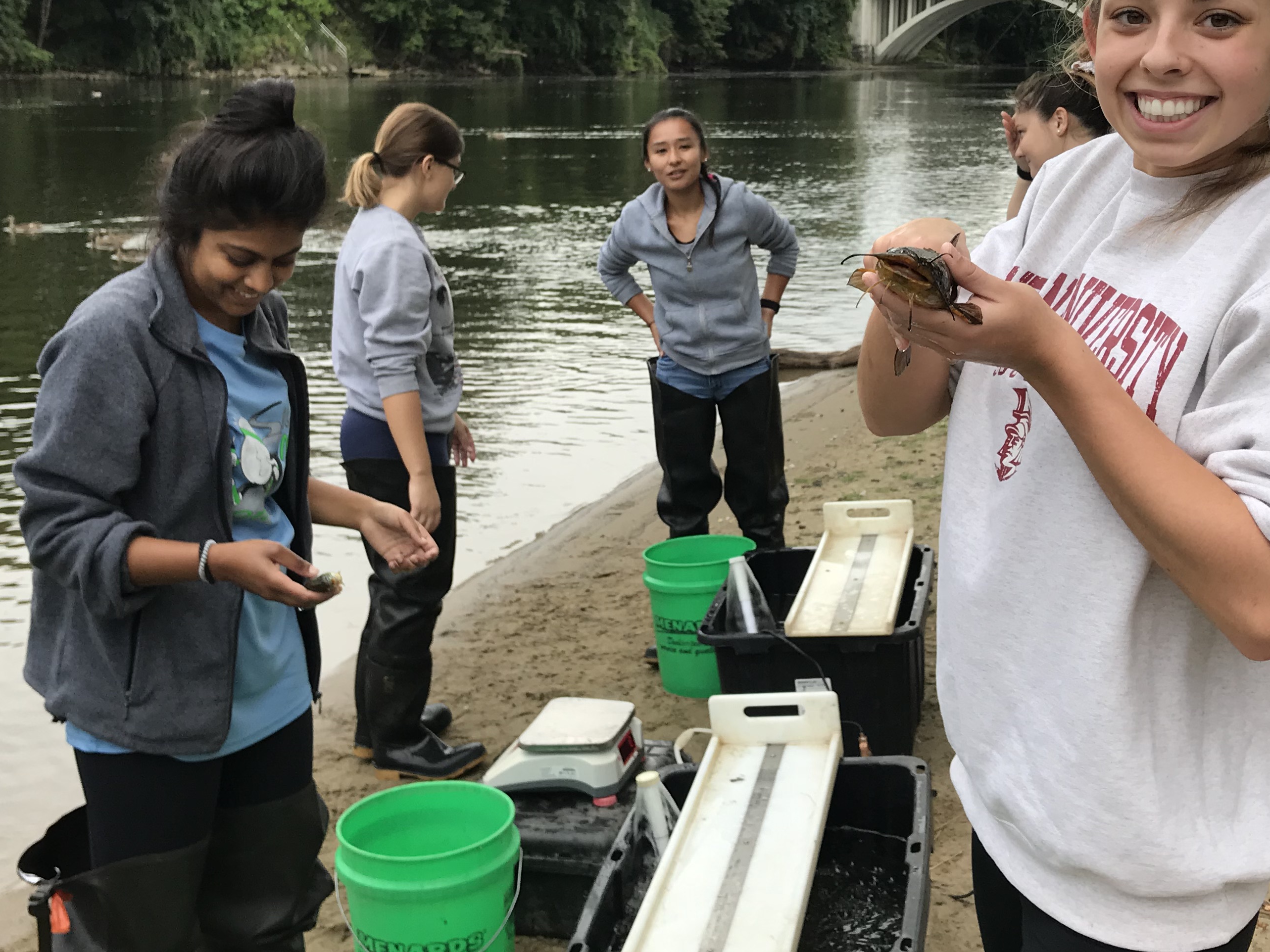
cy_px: 368
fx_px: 1614
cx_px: 647
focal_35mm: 44
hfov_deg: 42.9
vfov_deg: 32.7
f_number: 1.8
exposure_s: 1/217
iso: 20
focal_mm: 3.99
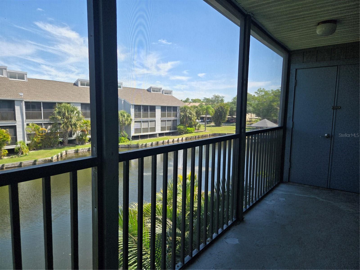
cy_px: 135
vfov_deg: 58.9
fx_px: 239
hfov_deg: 73.9
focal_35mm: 23
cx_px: 180
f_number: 1.8
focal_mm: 5.4
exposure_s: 1/1728
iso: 80
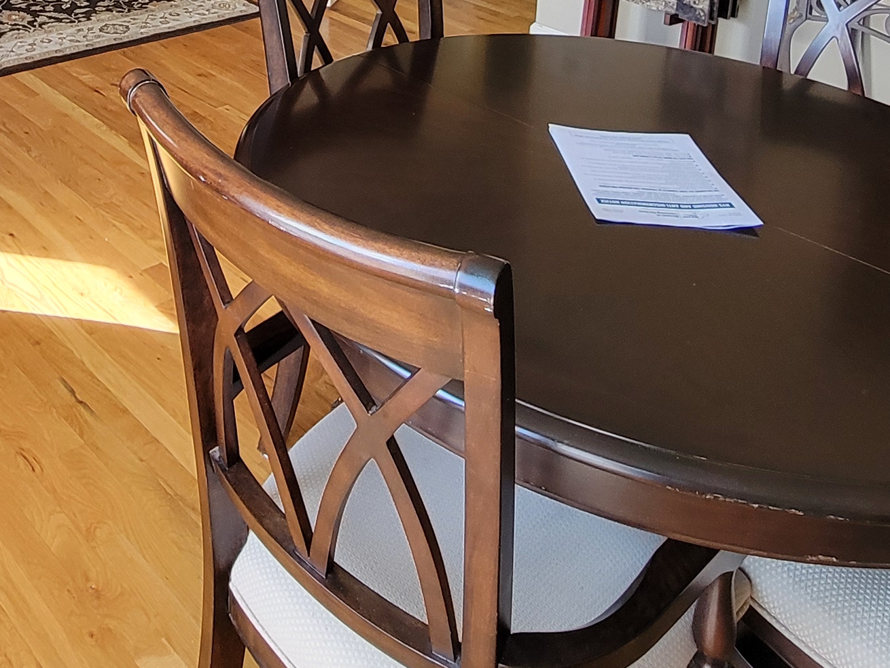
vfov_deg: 29.1
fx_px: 1029
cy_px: -203
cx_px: 245
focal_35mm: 40
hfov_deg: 45.5
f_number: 2.2
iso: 125
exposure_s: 1/60
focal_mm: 2.2
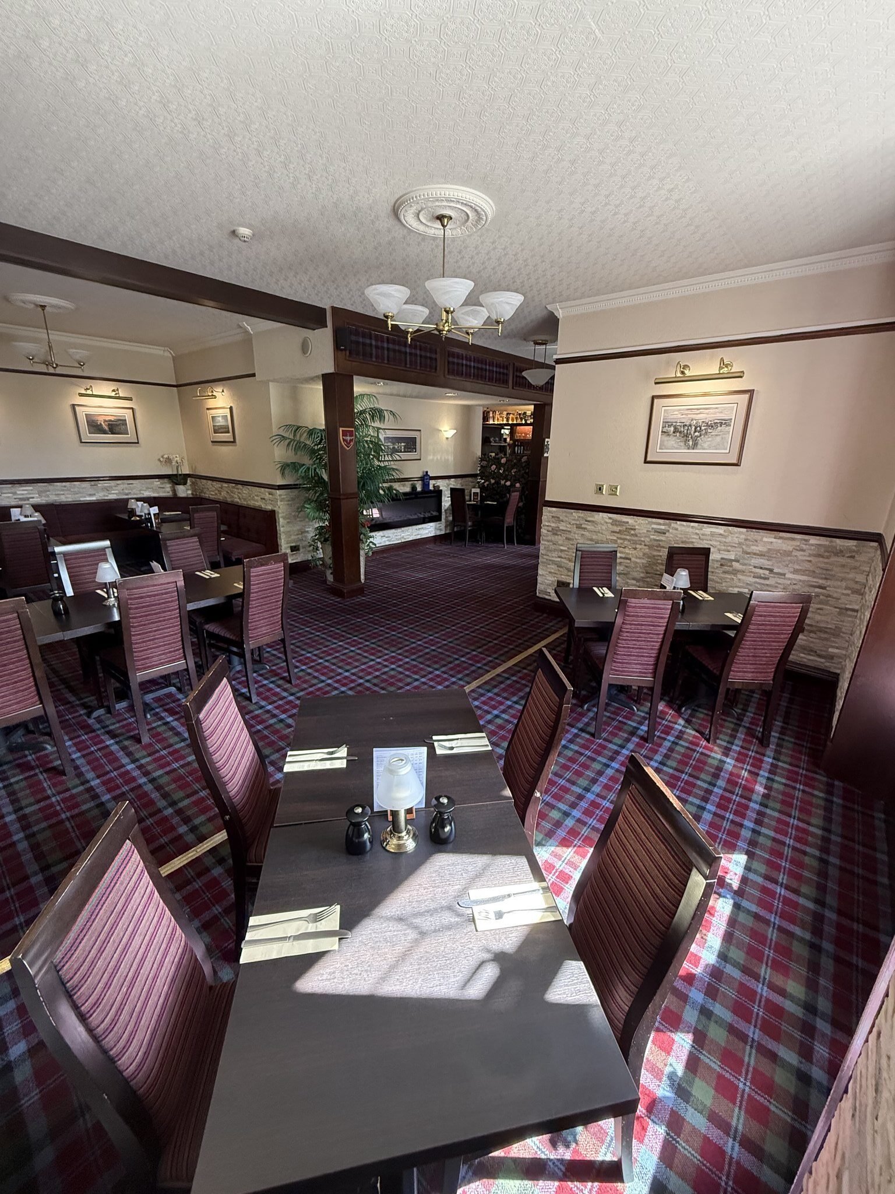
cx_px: 448
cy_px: 597
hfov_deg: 85.7
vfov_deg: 102.1
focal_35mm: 14
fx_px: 483
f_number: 2.2
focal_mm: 2.22
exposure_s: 1/100
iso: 500
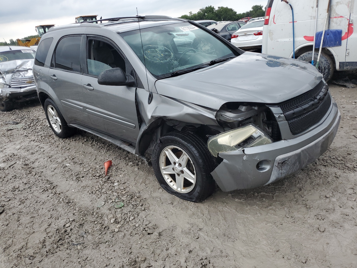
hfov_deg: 67.3
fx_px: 268
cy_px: 134
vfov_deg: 53.1
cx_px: 178
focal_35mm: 26
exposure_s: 1/769
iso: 50
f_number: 1.5
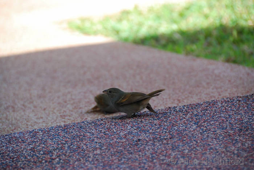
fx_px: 2118
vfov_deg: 4.6
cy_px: 85
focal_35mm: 300
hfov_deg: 6.9
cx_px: 127
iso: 450
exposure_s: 1/400
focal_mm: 200
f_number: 5.6
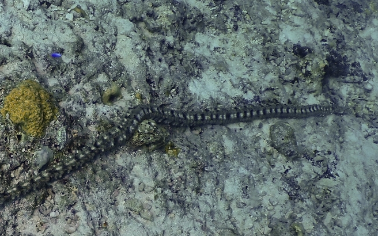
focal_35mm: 70
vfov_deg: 18.4
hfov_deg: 28.7
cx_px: 71
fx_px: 721
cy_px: 194
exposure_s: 1/500
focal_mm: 6.83
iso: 100
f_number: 3.5
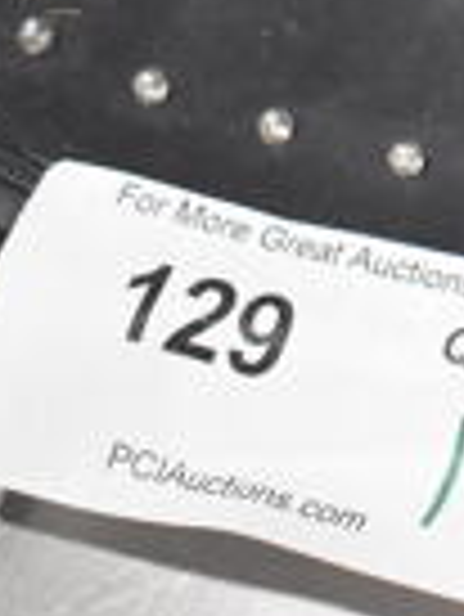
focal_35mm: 141
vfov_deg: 13.5
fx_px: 2516
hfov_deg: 9.5
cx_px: 1059
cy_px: -198
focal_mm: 22
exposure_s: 1/125
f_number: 3.8
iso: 2800
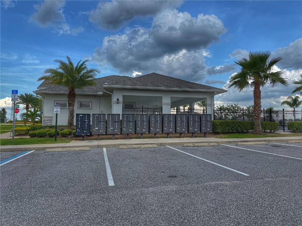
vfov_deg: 56.8
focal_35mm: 24
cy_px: 113
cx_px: 151
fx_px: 209
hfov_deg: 71.6
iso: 80
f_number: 1.78
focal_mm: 6.76
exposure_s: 1/2370
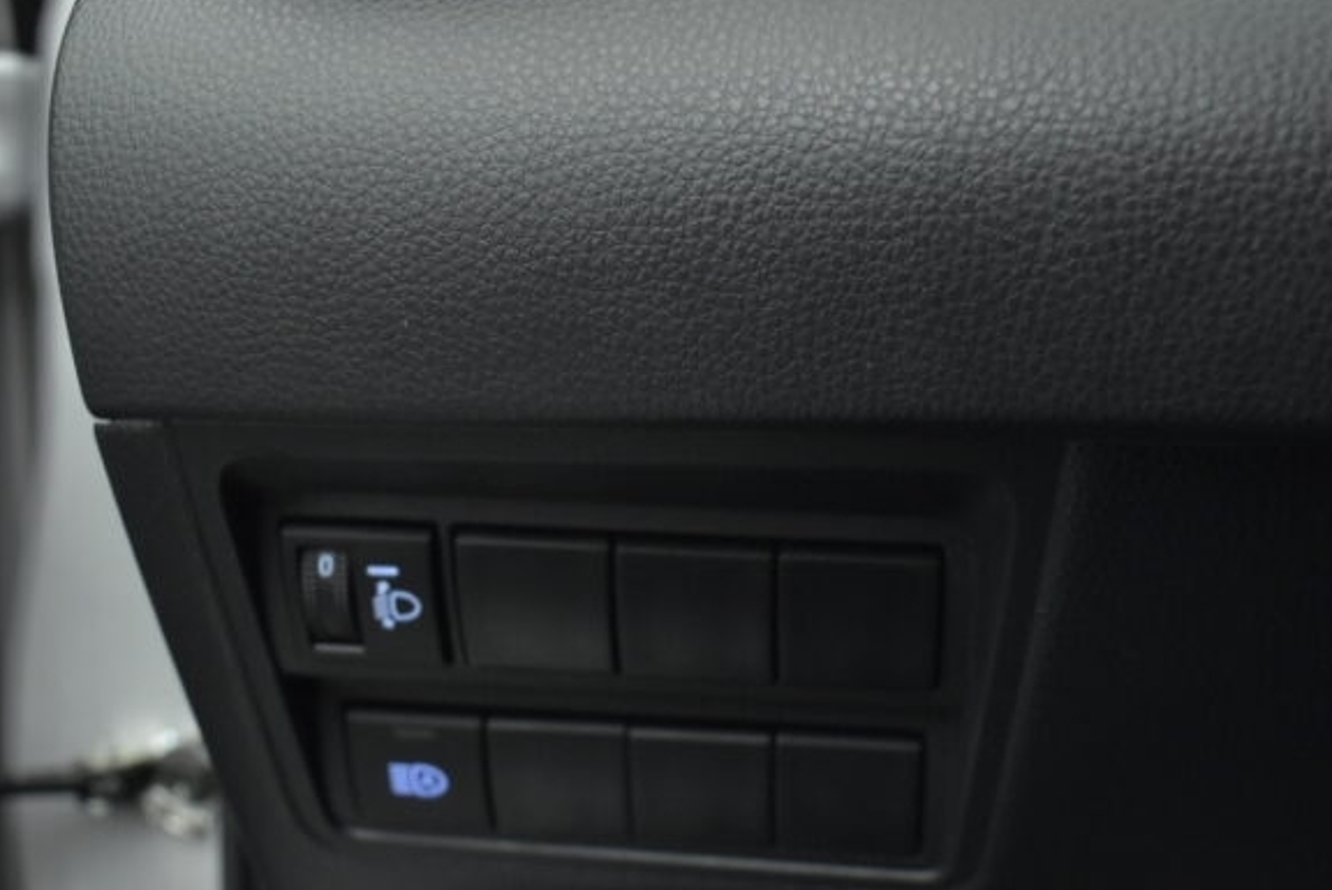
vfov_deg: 27.9
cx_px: 756
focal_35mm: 48
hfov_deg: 41.0
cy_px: 626
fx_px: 1777
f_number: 3.5
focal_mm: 18
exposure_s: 1/80
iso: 1600
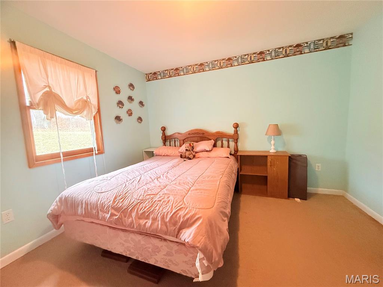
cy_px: 144
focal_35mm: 14
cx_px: 192
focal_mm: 2.22
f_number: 2.2
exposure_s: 1/60
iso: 800
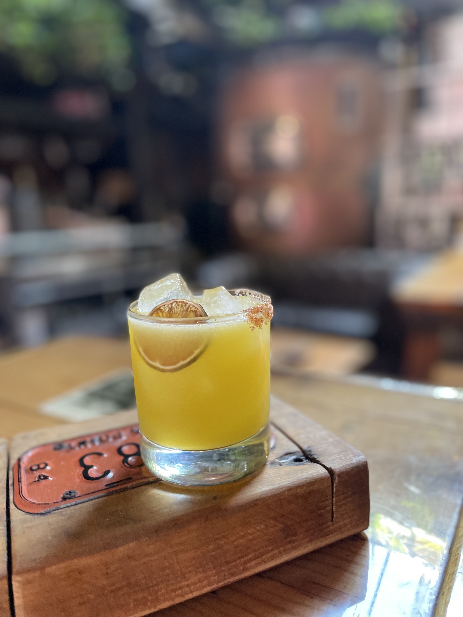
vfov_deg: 67.3
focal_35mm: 26
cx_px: 232
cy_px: 308
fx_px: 464
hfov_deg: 53.1
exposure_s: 1/60
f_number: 1.6
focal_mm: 4.2
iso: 320
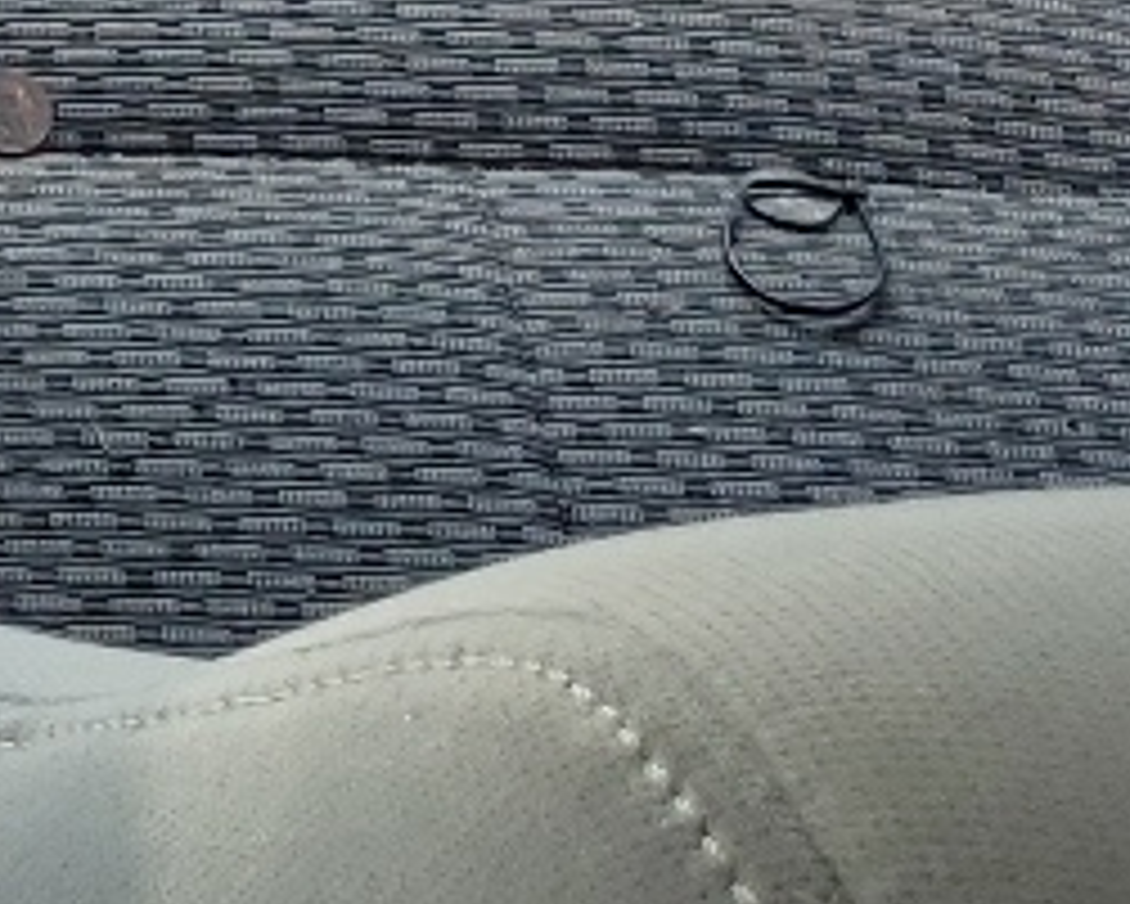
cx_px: -1706
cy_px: -369
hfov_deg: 10.1
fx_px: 5420
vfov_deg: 9.3
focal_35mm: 162
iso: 50
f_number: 1.5
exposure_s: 1/278
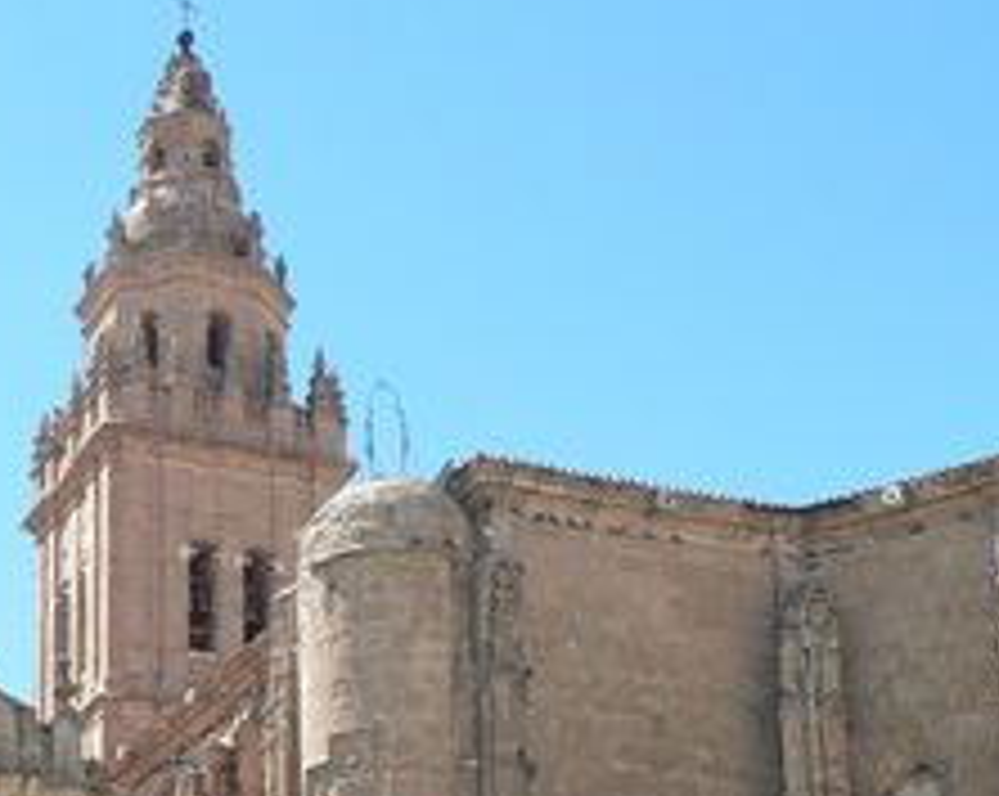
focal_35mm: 82
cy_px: 792
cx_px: 392
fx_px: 2421
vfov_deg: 18.2
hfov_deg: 23.3
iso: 64
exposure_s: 1/250
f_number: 4
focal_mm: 6.5
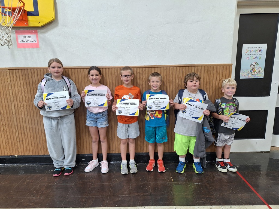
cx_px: 140
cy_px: 104
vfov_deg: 58.9
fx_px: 185
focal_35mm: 23
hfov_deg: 73.9
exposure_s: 1/40
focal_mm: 5.54
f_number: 1.8
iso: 100
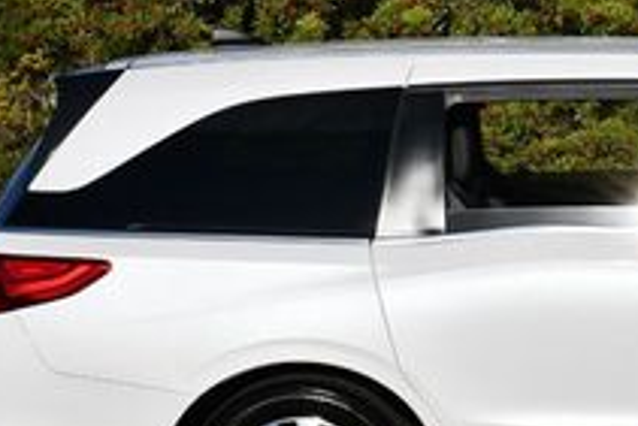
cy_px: 100
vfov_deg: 8.1
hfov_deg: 11.9
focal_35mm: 170
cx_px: 683
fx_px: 3015
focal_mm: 28
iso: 100
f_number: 10
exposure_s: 1/400
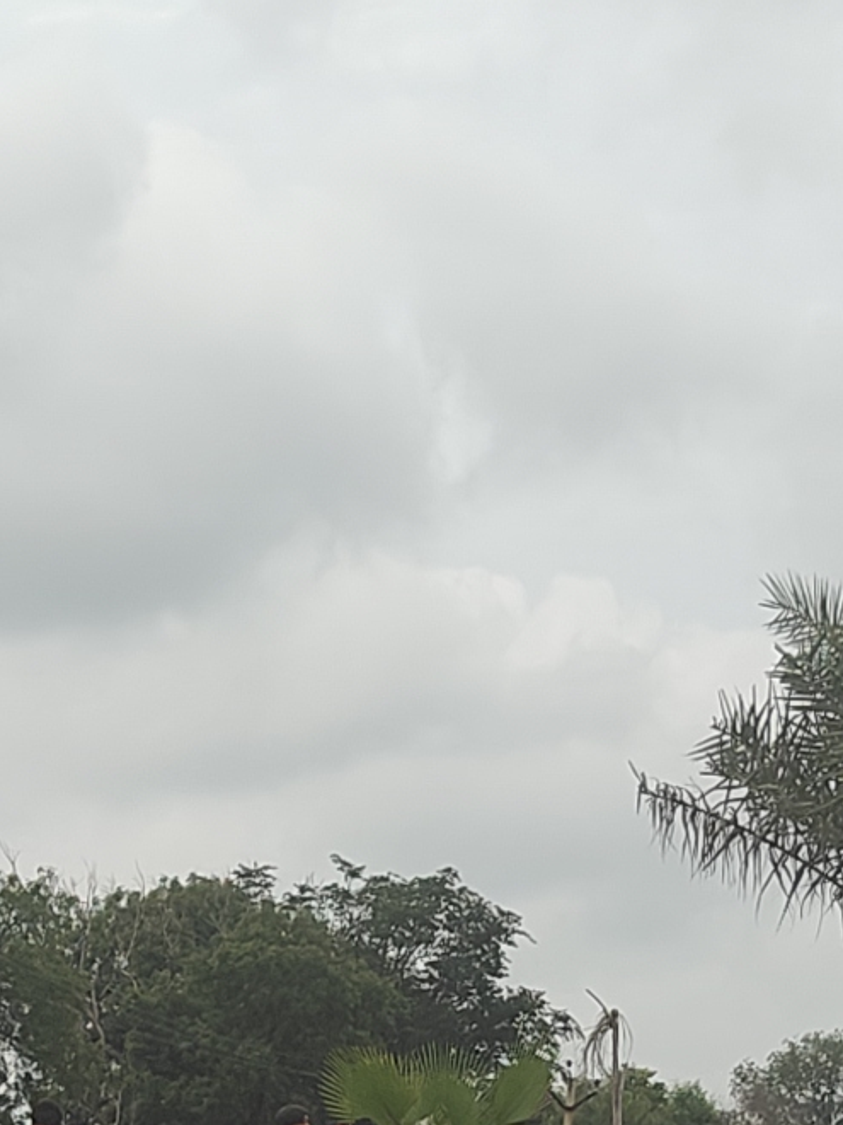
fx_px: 4838
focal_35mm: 149
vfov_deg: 12.3
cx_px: 235
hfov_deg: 9.9
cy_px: 1933
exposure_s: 1/2268
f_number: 1.8
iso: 64
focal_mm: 5.59
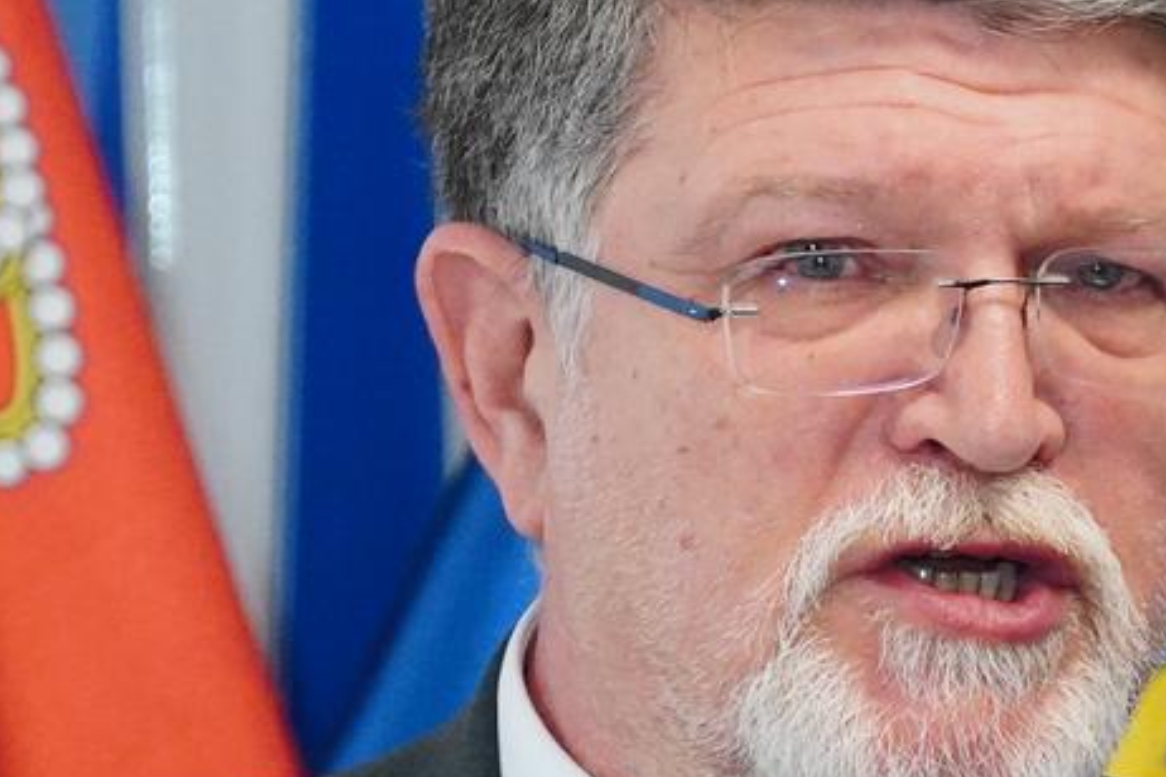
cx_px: 555
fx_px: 21723
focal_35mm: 671
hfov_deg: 3.1
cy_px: 493
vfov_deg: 2.1
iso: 4000
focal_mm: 129
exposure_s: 1/160
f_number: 5.6
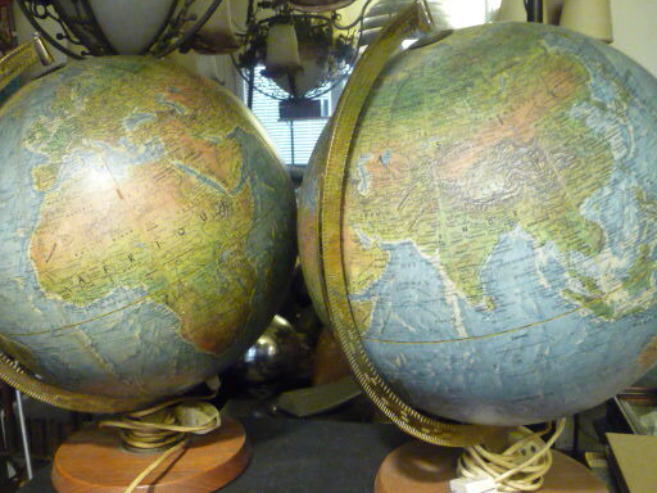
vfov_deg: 40.7
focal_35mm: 35
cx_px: 277
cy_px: 271
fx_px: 664
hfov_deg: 52.4
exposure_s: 1/25
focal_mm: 4.7
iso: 800
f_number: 3.3
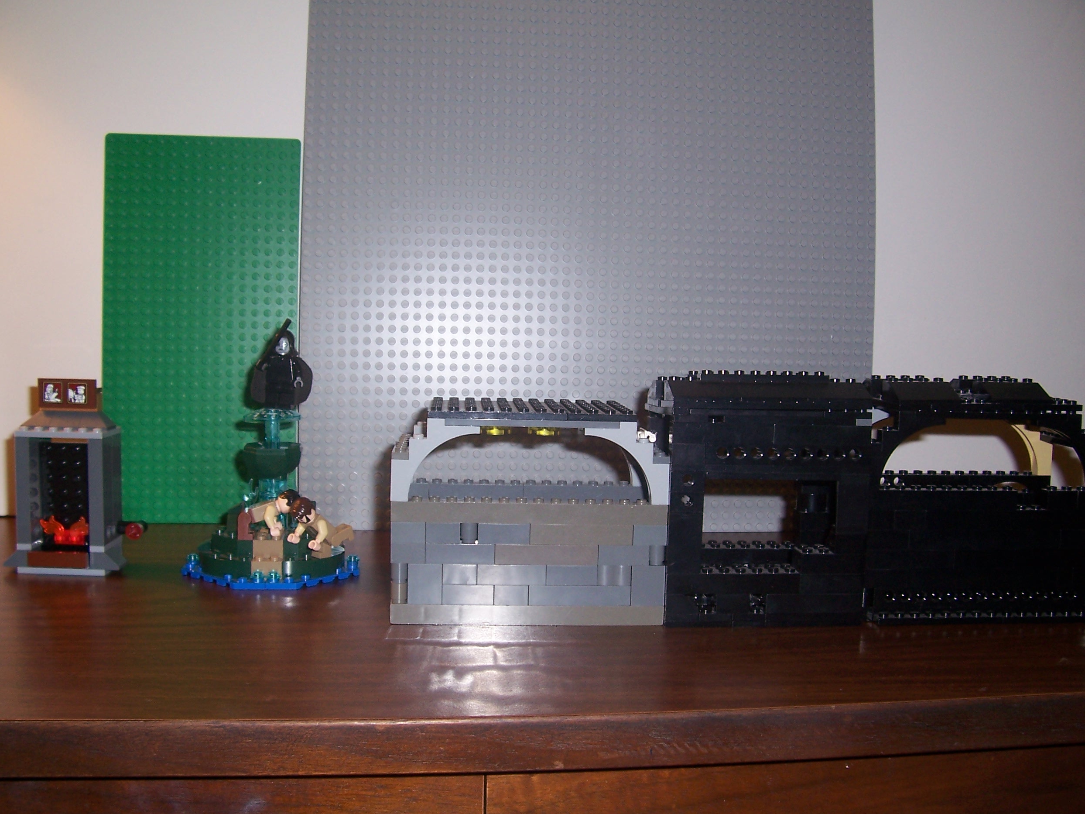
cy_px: 398
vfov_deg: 40.7
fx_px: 1097
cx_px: 551
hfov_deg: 52.6
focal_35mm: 35
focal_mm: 5.6
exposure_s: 1/60
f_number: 2.7
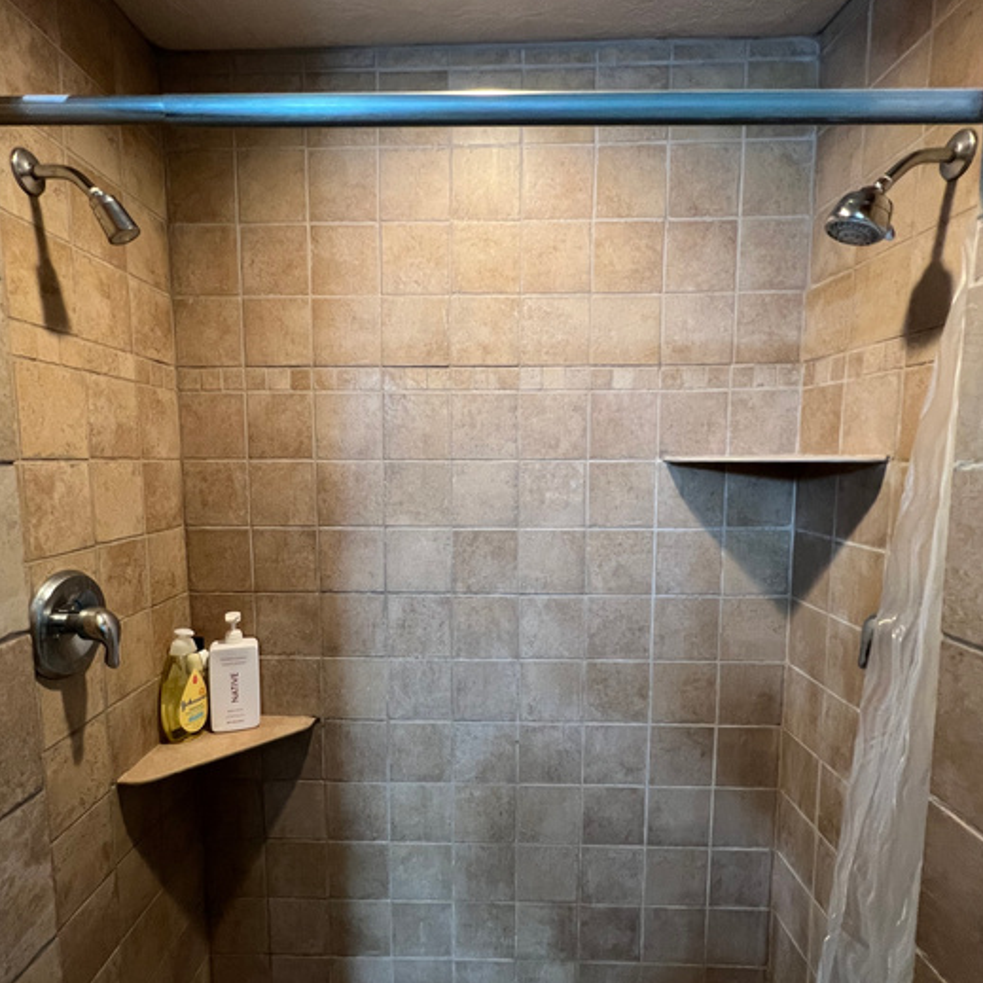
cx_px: 477
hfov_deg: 83.9
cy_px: 517
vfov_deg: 83.9
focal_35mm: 17
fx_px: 546
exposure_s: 1/60
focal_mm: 1.57
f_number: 1.8
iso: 250
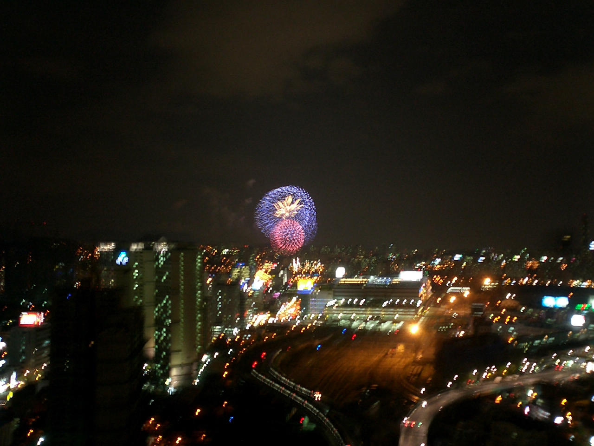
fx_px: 635
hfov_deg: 50.1
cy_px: 223
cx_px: 297
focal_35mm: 37
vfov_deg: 38.7
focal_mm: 5.6
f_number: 3.5
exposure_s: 1
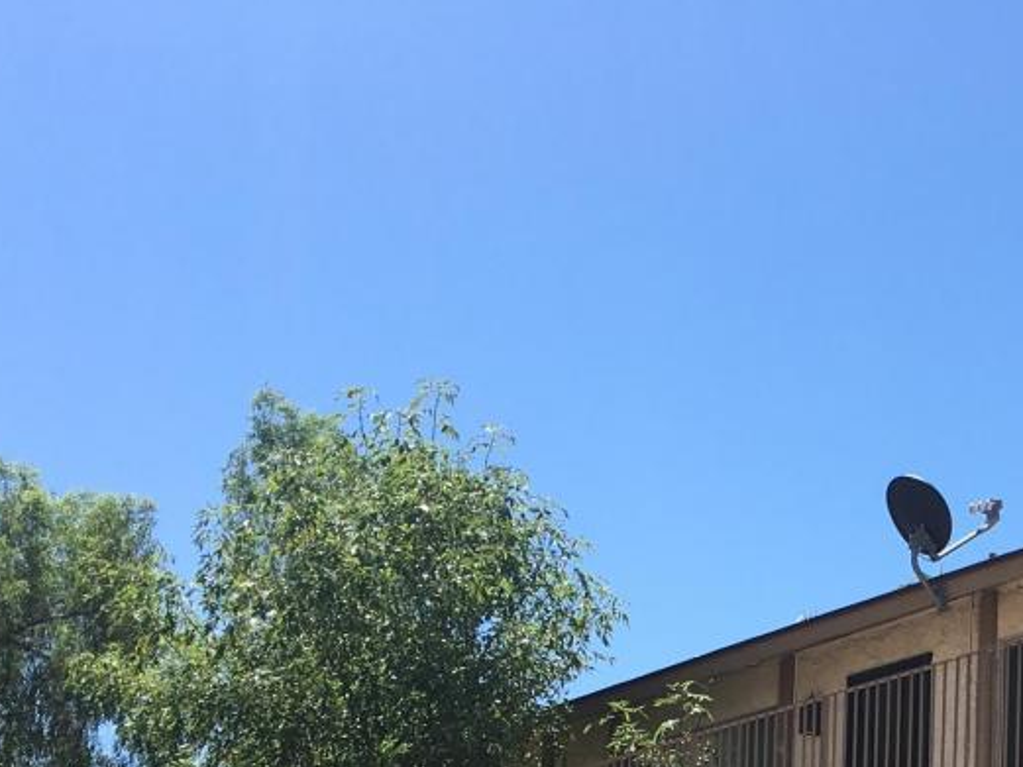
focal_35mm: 76
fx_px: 2247
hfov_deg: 24.2
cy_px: 995
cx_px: 1091
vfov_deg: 18.1
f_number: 2.2
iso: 25
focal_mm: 4.15
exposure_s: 1/1115
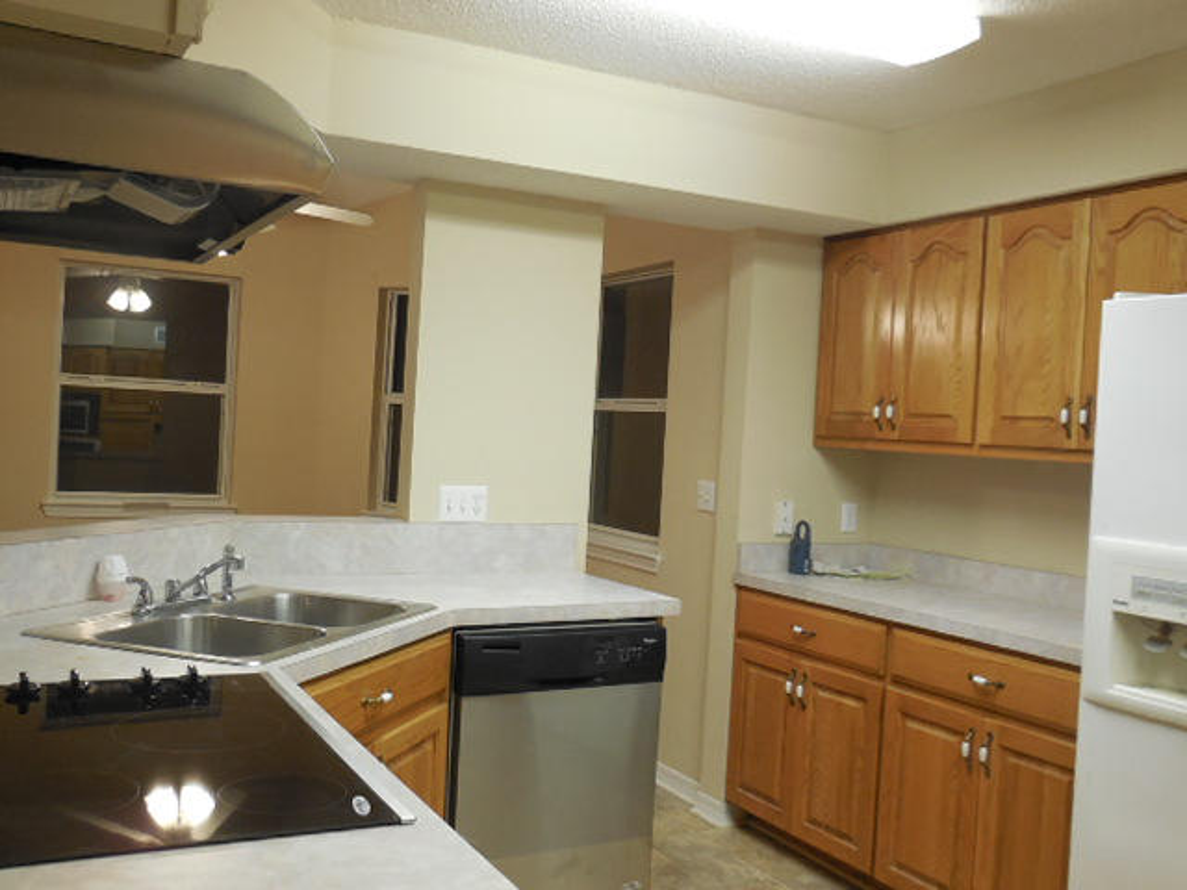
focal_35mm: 34
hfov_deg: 54.0
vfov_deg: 41.8
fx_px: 1166
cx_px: 594
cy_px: 445
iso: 400
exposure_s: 1/40
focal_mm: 6.1
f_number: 3.4
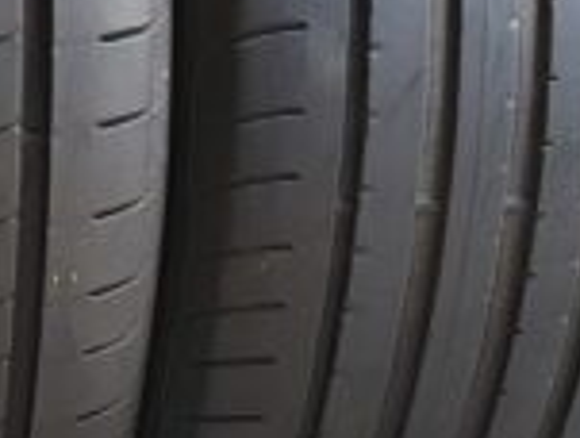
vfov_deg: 14.4
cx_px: 31
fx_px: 1730
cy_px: 342
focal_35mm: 103
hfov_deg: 18.6
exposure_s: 1/50
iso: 320
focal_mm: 4.32
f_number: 1.5
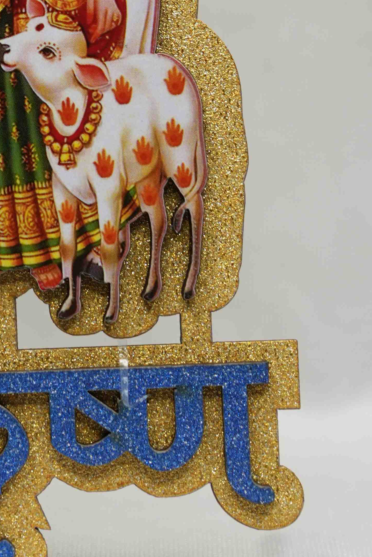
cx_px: -126
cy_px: -155
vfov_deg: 7.6
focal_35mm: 267
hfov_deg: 5.1
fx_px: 4138
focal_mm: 82
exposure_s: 1/60
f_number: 5.6
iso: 200
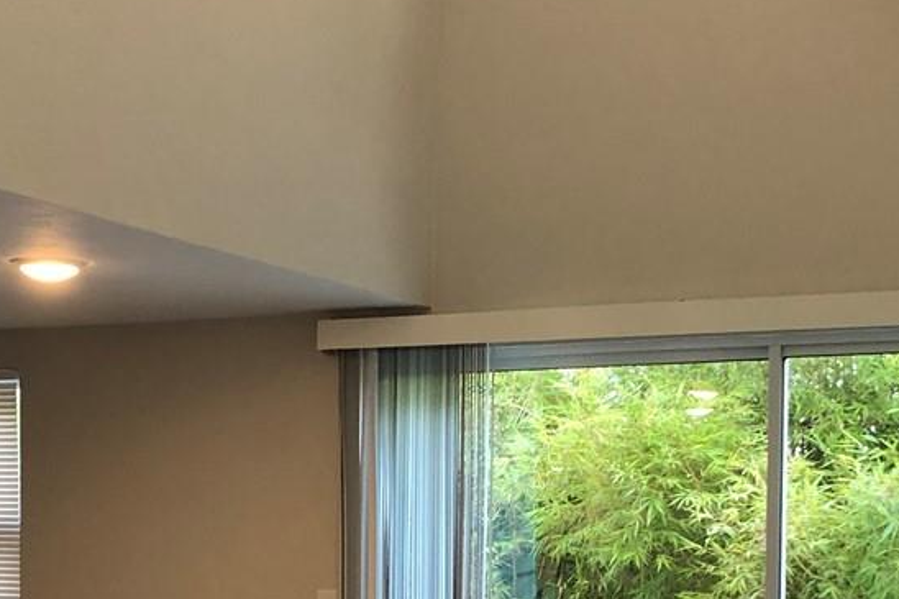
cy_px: 671
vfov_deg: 15.6
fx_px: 2122
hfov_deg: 23.7
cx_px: 228
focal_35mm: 85
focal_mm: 3.99
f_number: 1.8
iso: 40
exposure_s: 1/24
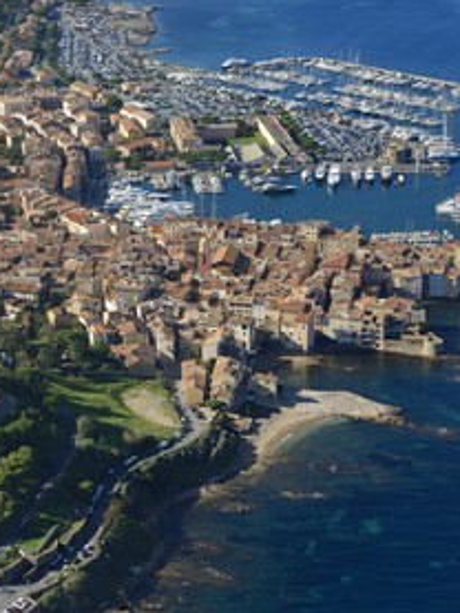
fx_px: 1806
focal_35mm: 102
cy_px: 305
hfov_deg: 14.4
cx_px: 80
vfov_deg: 19.3
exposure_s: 1/1600
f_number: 8
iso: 800
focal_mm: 70
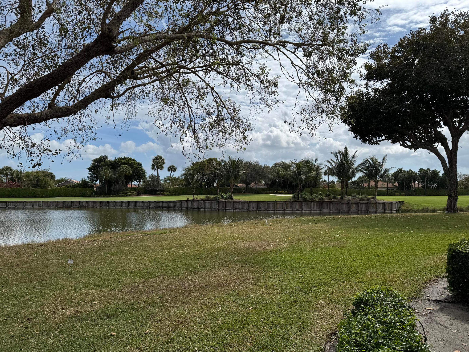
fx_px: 339
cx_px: 231
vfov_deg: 54.9
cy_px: 180
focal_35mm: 25
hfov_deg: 69.4
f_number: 1.78
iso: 80
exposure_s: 1/7937
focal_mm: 6.76
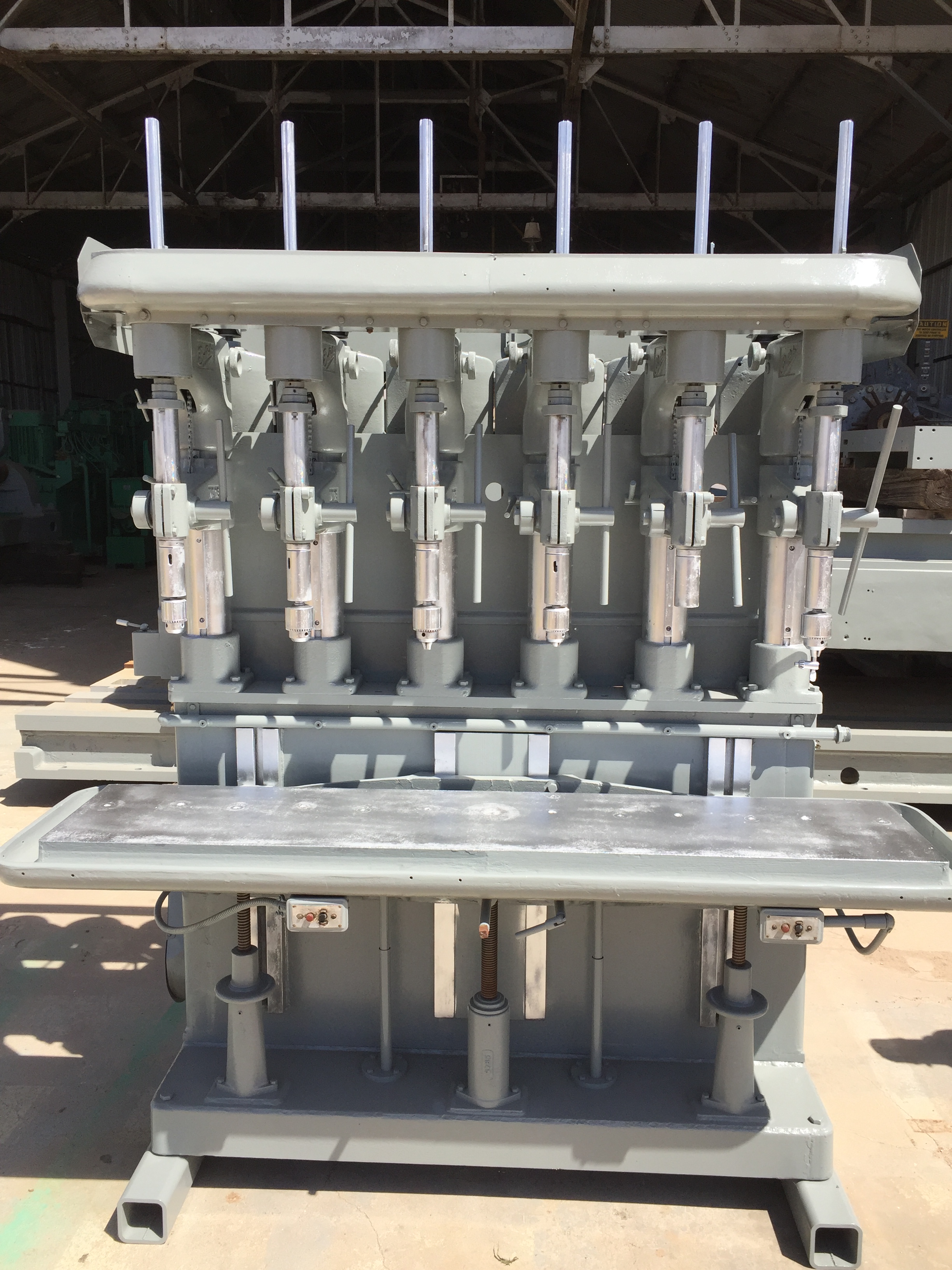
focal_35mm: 29
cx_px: 476
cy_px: 635
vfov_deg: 61.7
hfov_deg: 48.2
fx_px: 1063
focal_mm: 4.15
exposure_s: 1/1721
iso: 32
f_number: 2.2
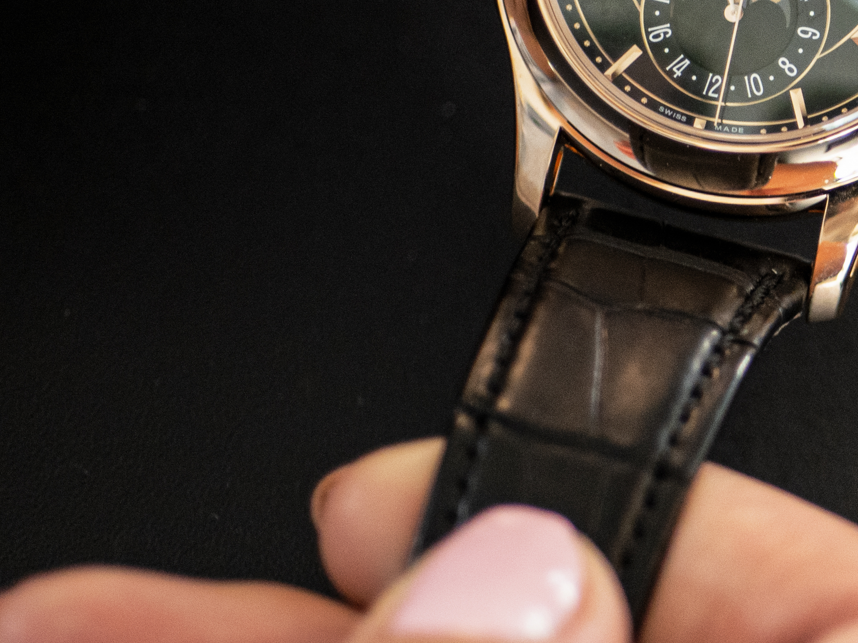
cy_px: 230
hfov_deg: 8.6
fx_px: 5577
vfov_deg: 6.6
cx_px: 1278
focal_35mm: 225
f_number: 3.2
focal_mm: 60
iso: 800
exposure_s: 1/90
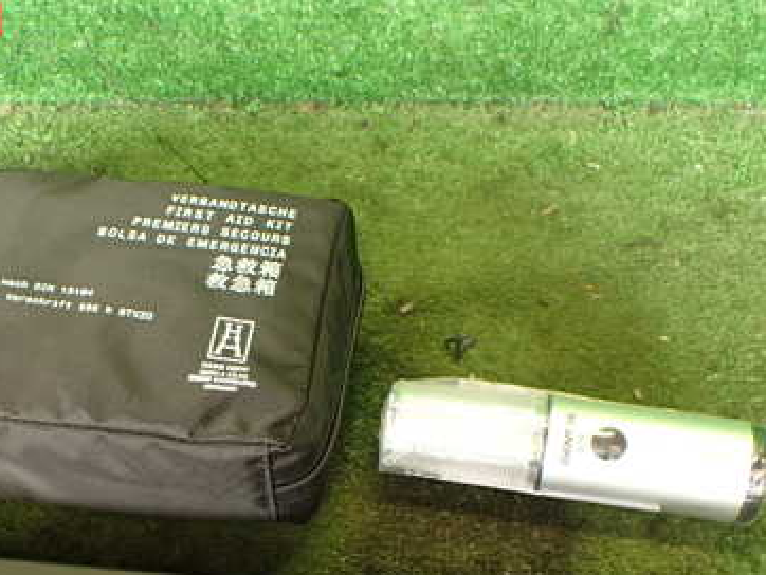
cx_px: 252
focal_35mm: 53
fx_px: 1174
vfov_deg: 27.0
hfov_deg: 35.8
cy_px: 471
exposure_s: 1/30
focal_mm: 5.79
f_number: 2.4
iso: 200
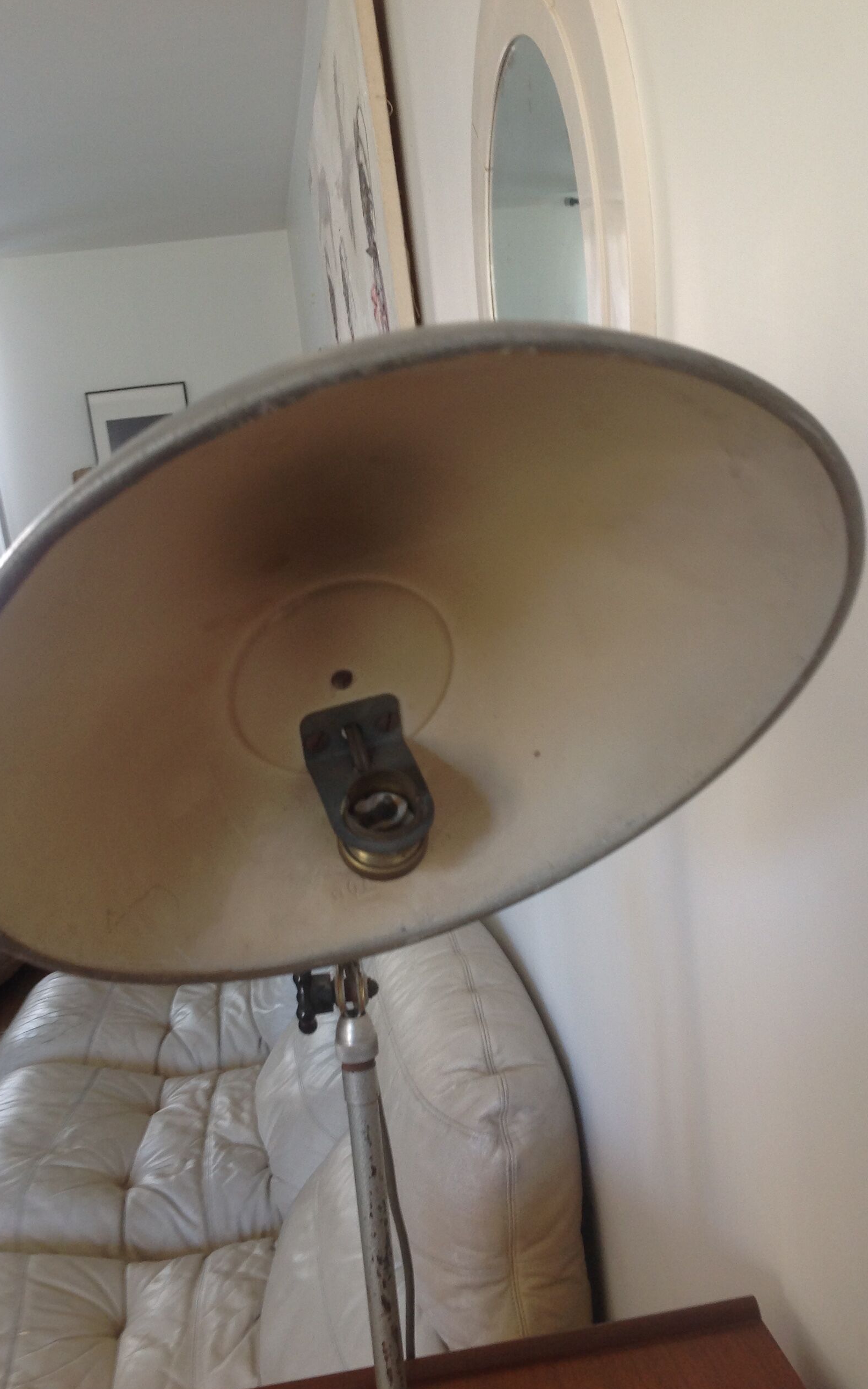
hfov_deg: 33.6
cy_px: 701
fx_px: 1439
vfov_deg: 51.5
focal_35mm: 38
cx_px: 414
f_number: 2.4
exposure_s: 1/20
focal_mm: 4.28
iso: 50
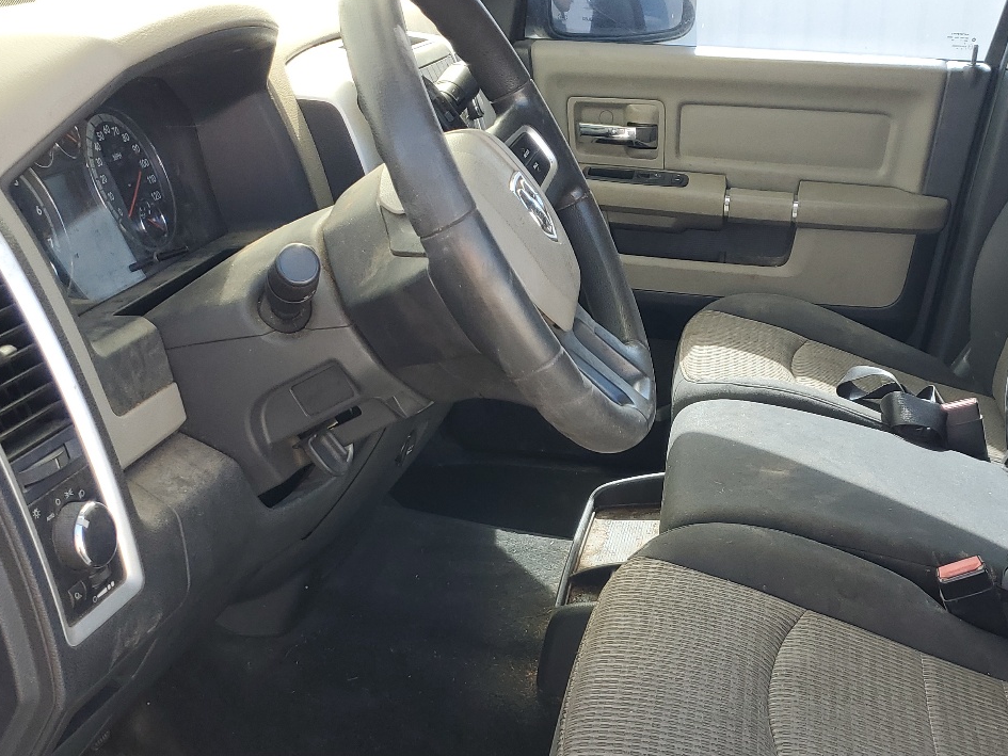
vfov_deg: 32.5
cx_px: 634
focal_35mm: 44
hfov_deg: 42.6
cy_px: 526
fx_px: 1281
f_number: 1.5
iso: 50
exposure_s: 1/250
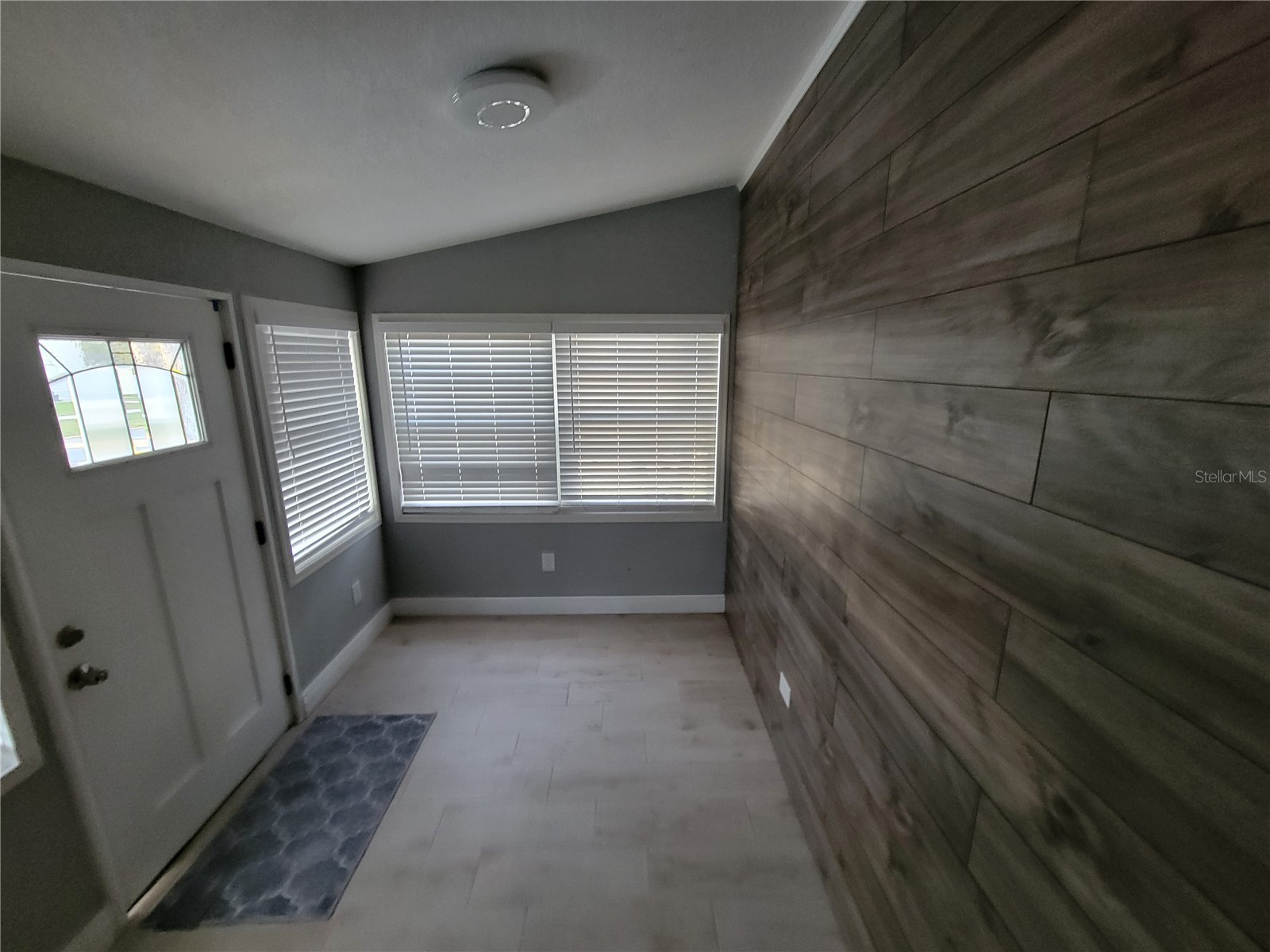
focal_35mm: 13
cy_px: 476
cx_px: 635
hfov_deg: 106.2
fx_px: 477
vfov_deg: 89.9
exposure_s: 1/30
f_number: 2.2
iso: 500
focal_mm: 2.2
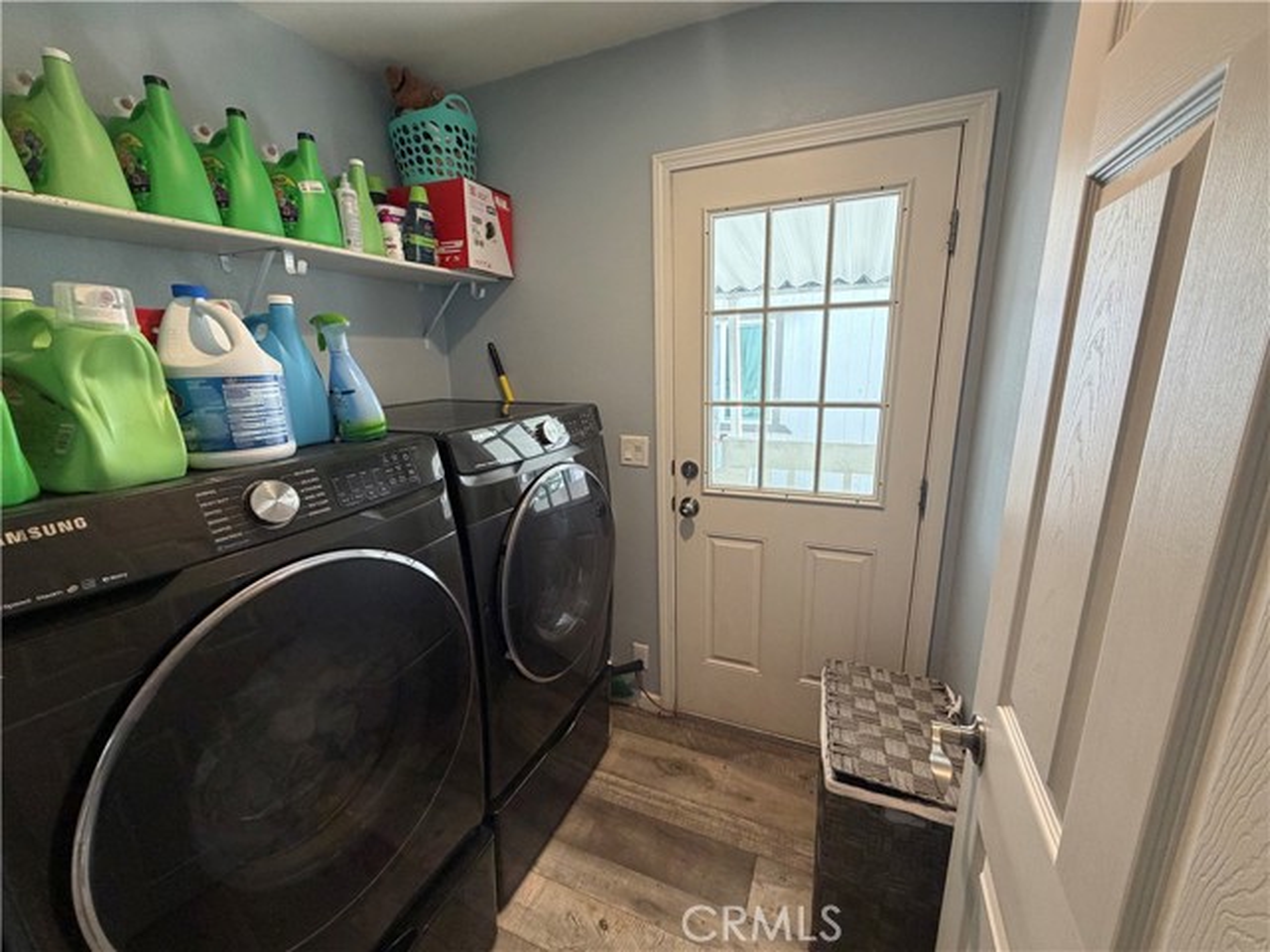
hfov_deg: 102.1
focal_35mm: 14
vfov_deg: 85.7
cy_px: 476
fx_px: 514
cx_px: 635
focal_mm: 2.22
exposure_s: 1/60
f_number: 2.2
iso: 250
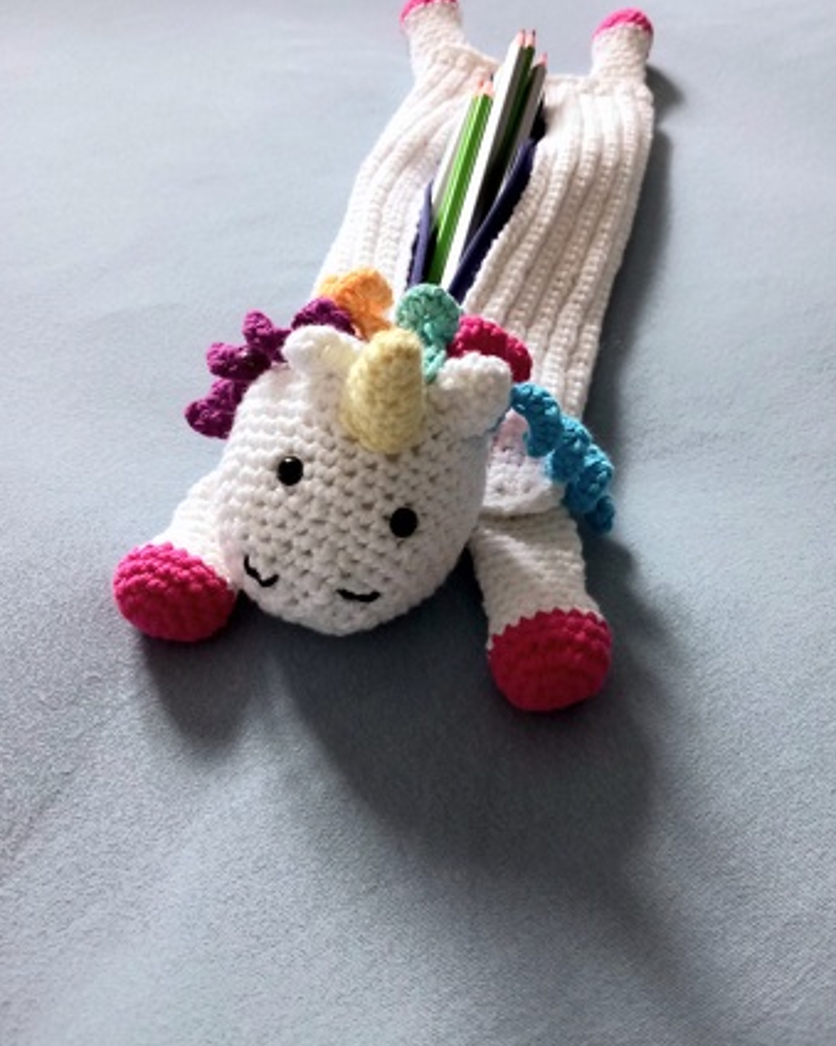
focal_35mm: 29
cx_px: 427
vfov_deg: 60.4
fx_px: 897
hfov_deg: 50.0
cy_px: 484
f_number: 1.8
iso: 250
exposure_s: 1/25.1
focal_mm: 4
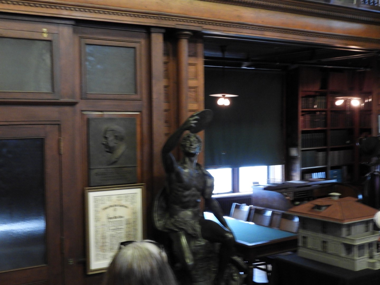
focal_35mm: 50
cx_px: 190
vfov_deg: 29.1
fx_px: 549
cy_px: 142
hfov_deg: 38.2
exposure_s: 1/8
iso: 800
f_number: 4
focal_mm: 9
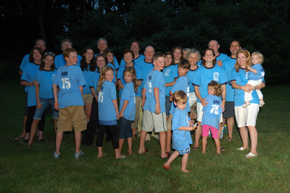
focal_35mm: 40
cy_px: 96
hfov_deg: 48.0
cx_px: 145
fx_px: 326
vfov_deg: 33.0
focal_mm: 27
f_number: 4
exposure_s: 1/30
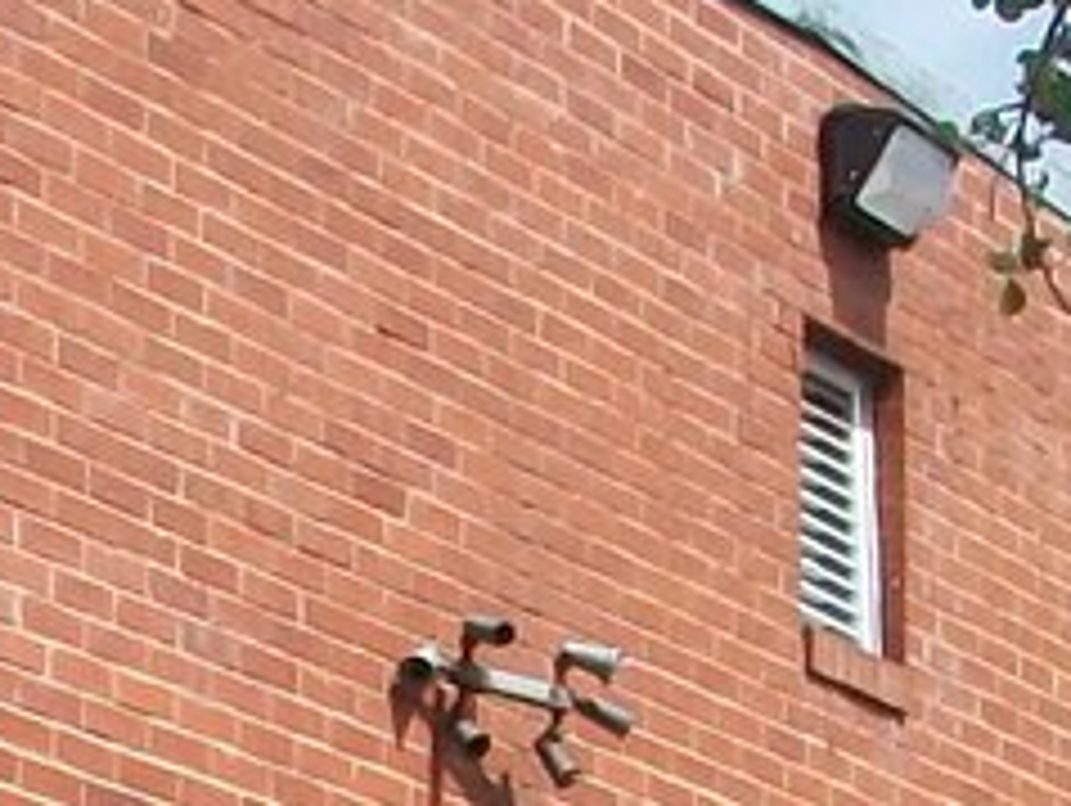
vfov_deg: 6.5
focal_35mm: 216
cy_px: 2078
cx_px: 25
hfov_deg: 9.1
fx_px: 6690
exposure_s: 1/400
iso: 80
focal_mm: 5.7
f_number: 5.5
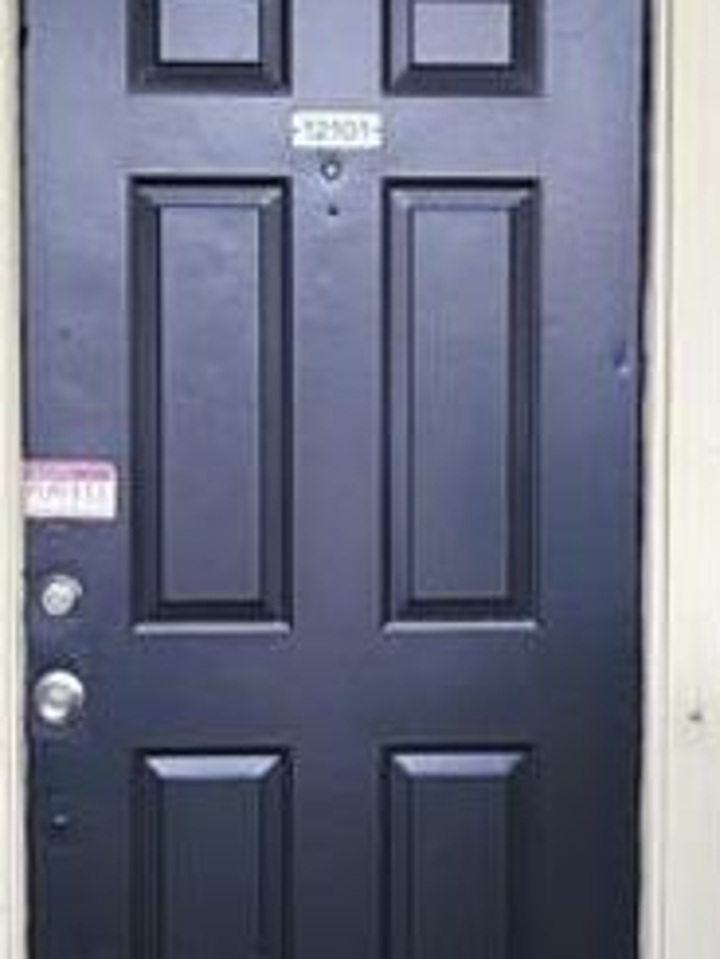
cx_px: 477
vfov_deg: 23.0
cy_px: 472
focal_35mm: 85
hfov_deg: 17.3
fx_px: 2355
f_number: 1.8
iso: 64
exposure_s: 1/120
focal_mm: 5
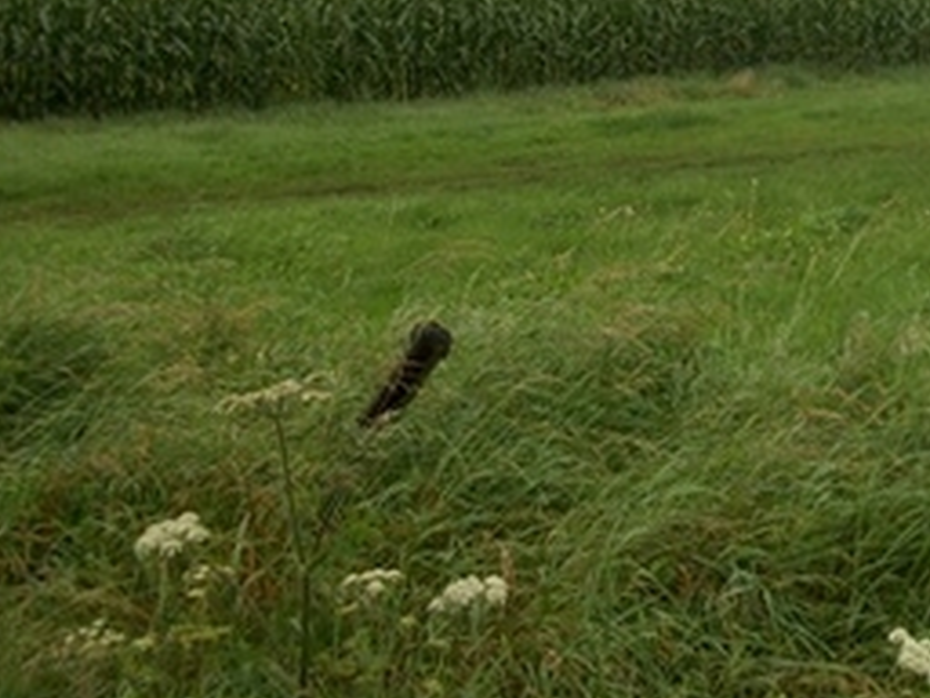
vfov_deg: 19.5
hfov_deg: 24.5
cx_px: 988
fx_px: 2015
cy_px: 151
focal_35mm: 75
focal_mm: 5.7
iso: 80
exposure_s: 1/400
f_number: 2.9
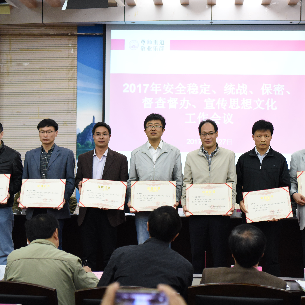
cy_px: 142
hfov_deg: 23.0
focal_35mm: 75
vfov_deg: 23.1
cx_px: 168
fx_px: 748
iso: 2500
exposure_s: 1/160
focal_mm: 46
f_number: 3.2
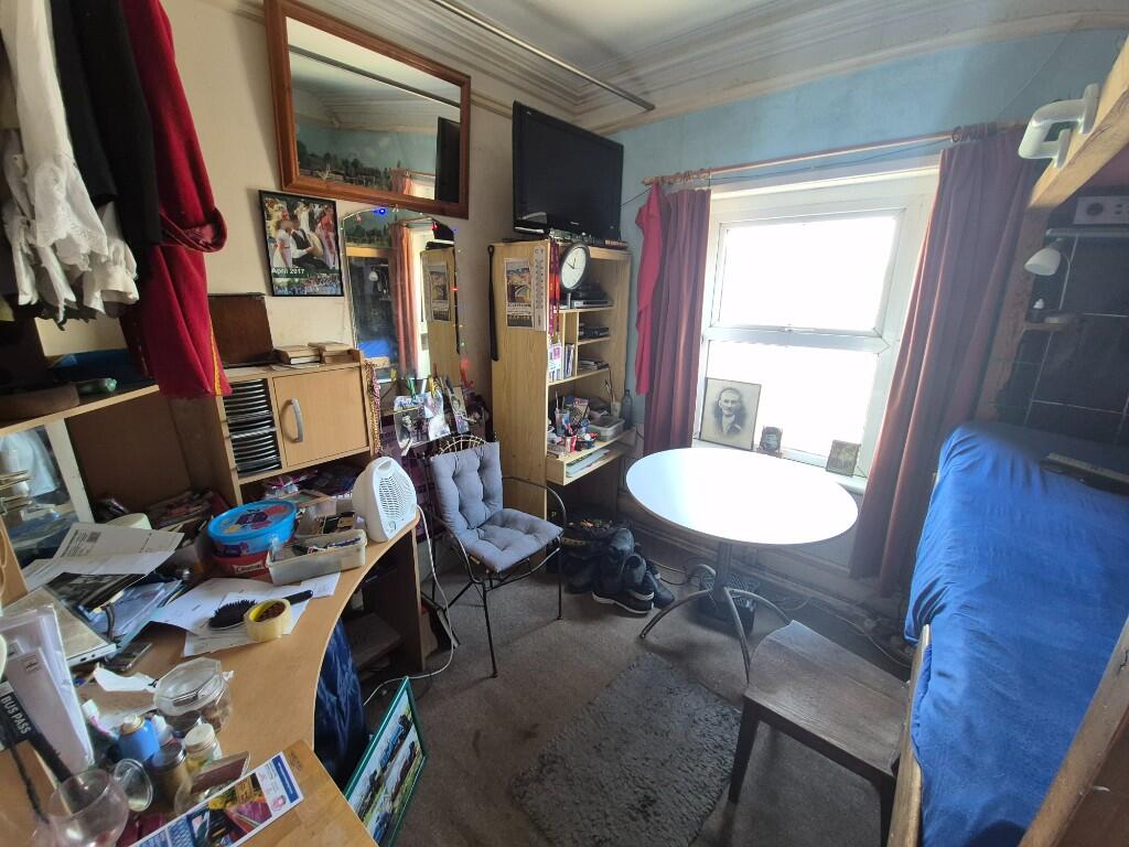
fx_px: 424
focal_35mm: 13
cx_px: 564
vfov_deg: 89.9
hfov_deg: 106.2
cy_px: 424
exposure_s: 1/50
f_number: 2.2
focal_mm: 1.74
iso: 160
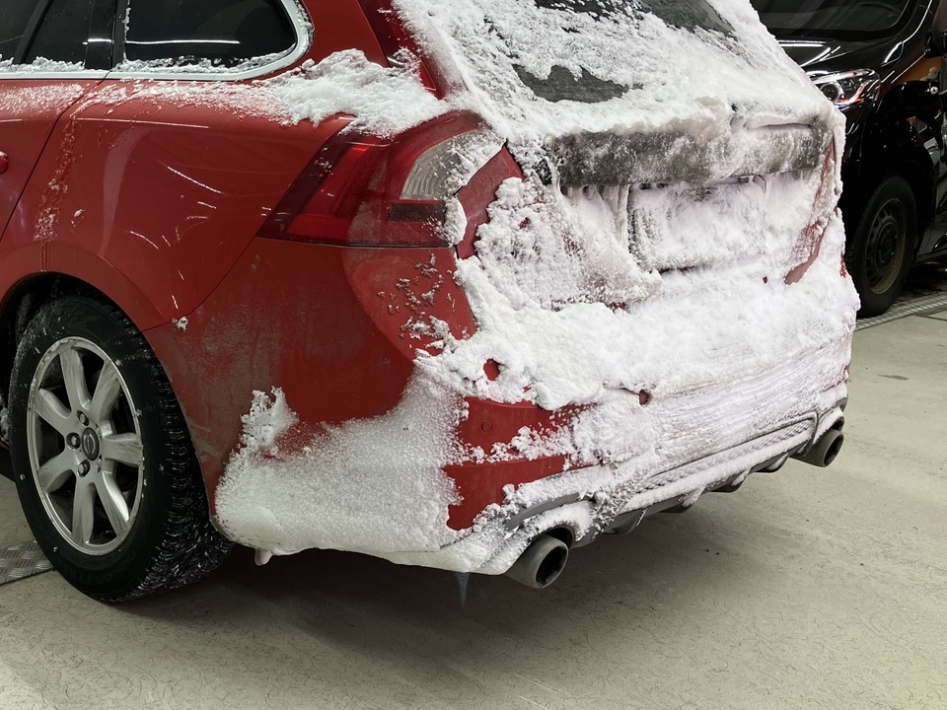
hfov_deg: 43.8
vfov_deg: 34.3
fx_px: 1149
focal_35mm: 42
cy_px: 321
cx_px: 280
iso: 50
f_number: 1.8
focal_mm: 3.99
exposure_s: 1/62
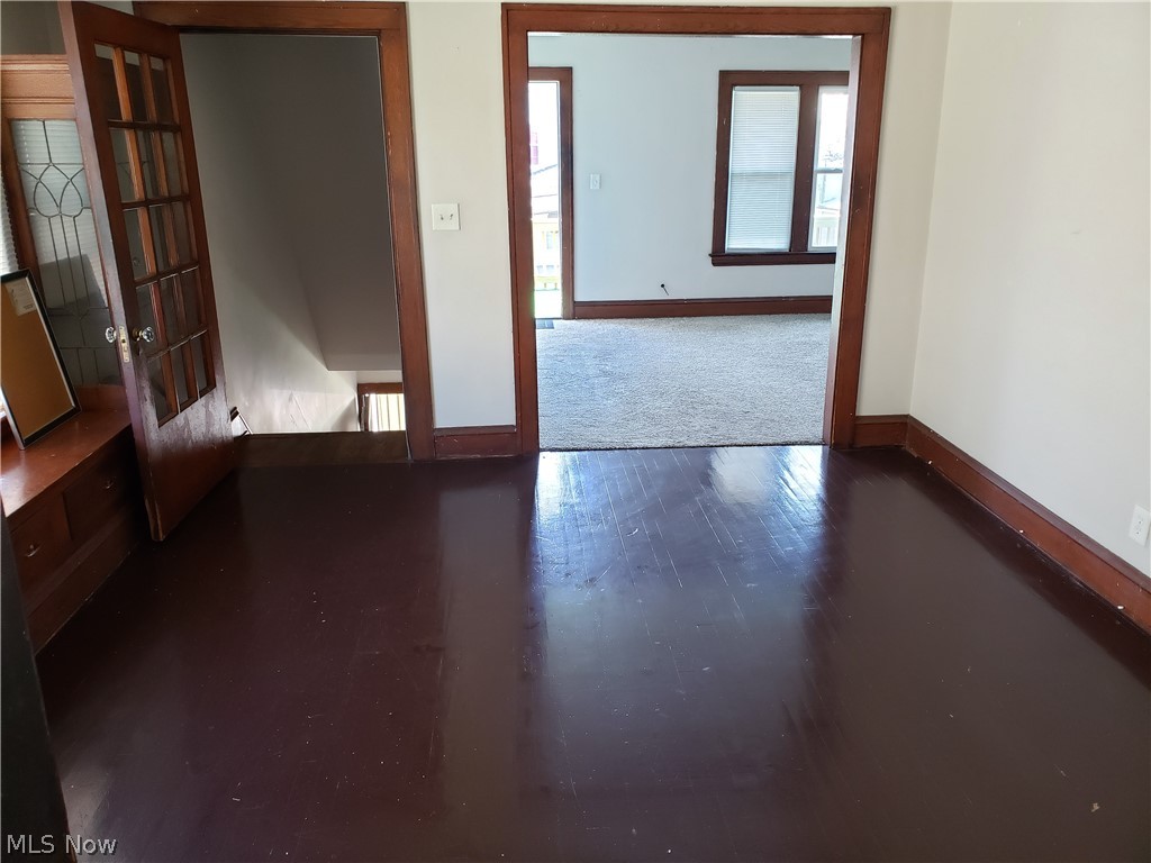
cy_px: 432
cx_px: 576
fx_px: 865
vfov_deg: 53.1
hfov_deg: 67.3
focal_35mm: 26
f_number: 2.4
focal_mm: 4.3
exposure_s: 1/50
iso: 400
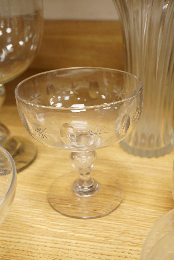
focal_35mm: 45
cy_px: 130
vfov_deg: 43.6
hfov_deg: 29.9
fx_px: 326
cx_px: 87
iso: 2500
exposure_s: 1/160
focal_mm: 30
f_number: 8
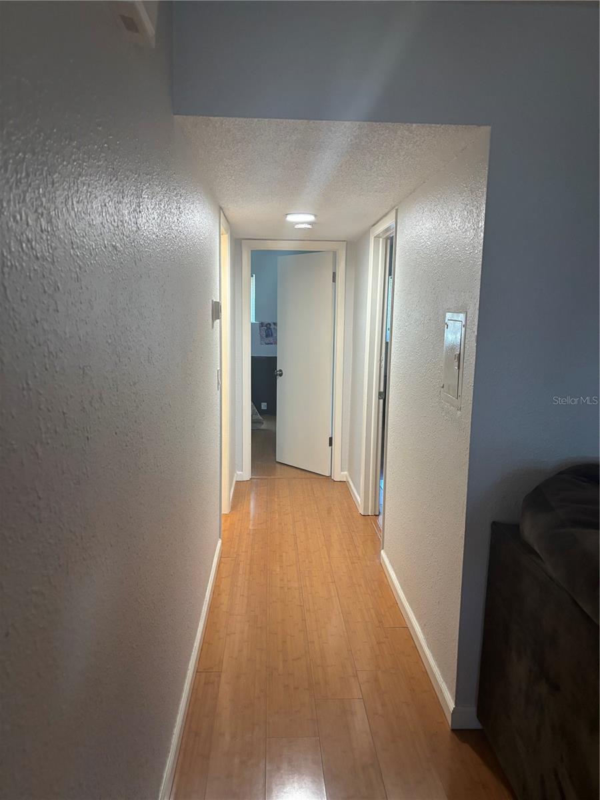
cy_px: 400
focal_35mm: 26
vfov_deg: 67.3
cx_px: 300
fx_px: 601
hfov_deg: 53.1
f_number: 1.6
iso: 320
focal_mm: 5.96
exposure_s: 1/60
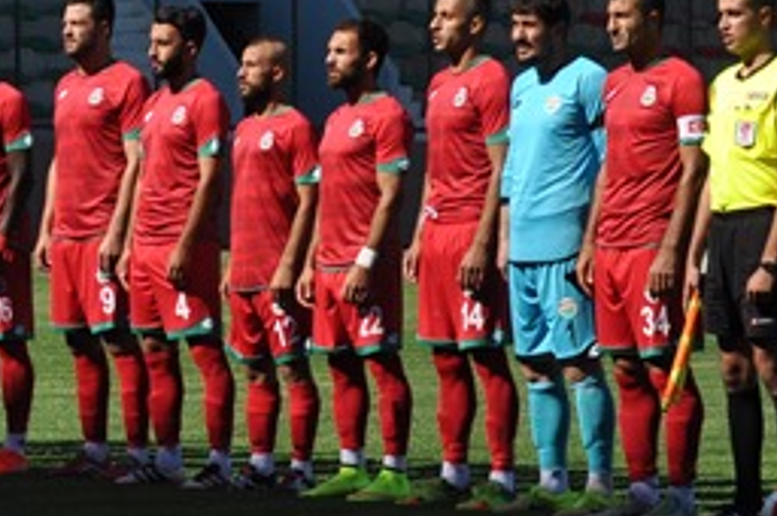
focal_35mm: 330
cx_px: 1196
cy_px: 61
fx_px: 7113
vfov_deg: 4.2
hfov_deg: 6.2
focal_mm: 55
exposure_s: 1/1600
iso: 400
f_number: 7.1
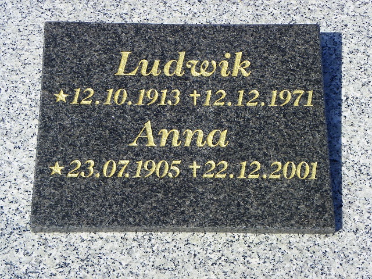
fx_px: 935
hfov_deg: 22.5
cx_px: 186
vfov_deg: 17.0
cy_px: 140
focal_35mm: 87
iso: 64
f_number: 5.6
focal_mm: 15.5
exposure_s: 1/320
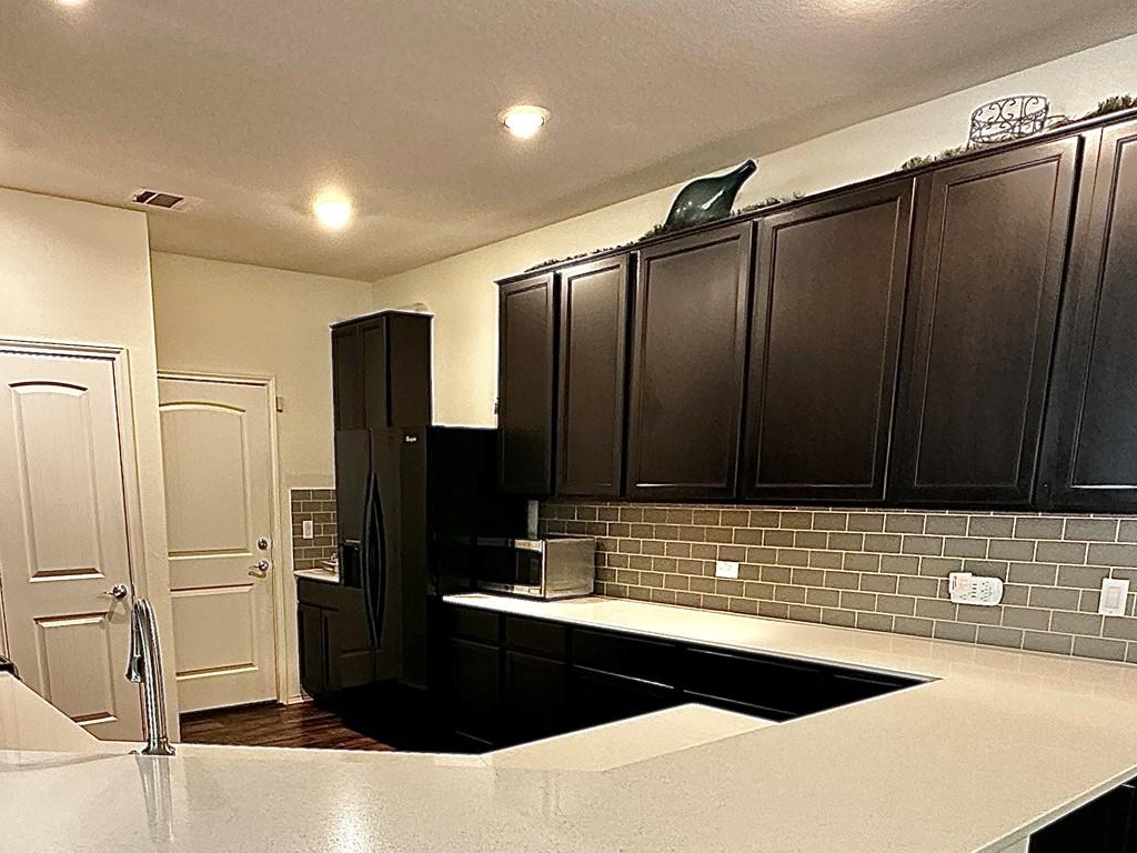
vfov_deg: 47.1
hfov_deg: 62.9
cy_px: 683
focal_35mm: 28
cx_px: 452
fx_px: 920
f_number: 2.2
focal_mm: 2.22
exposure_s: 1/60
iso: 400
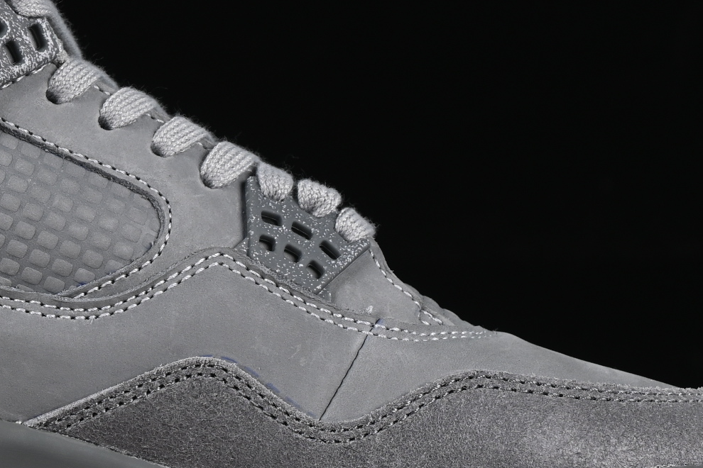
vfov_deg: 6.5
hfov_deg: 9.7
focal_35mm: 211
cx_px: 97
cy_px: 217
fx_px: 4120
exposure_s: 1/60
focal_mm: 50
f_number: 7.1
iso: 160
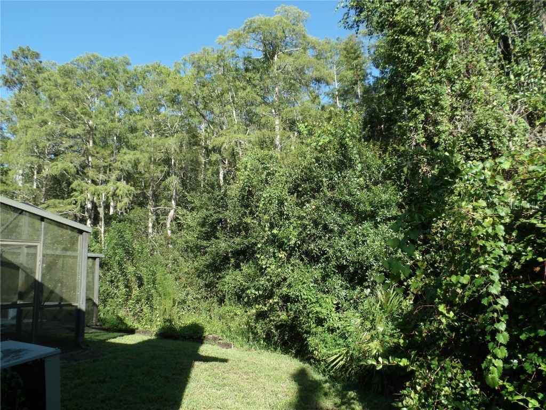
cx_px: 273
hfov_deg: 73.9
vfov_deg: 58.9
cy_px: 205
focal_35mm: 23
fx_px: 363
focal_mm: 4.2
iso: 100
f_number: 4.1
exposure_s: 1/268
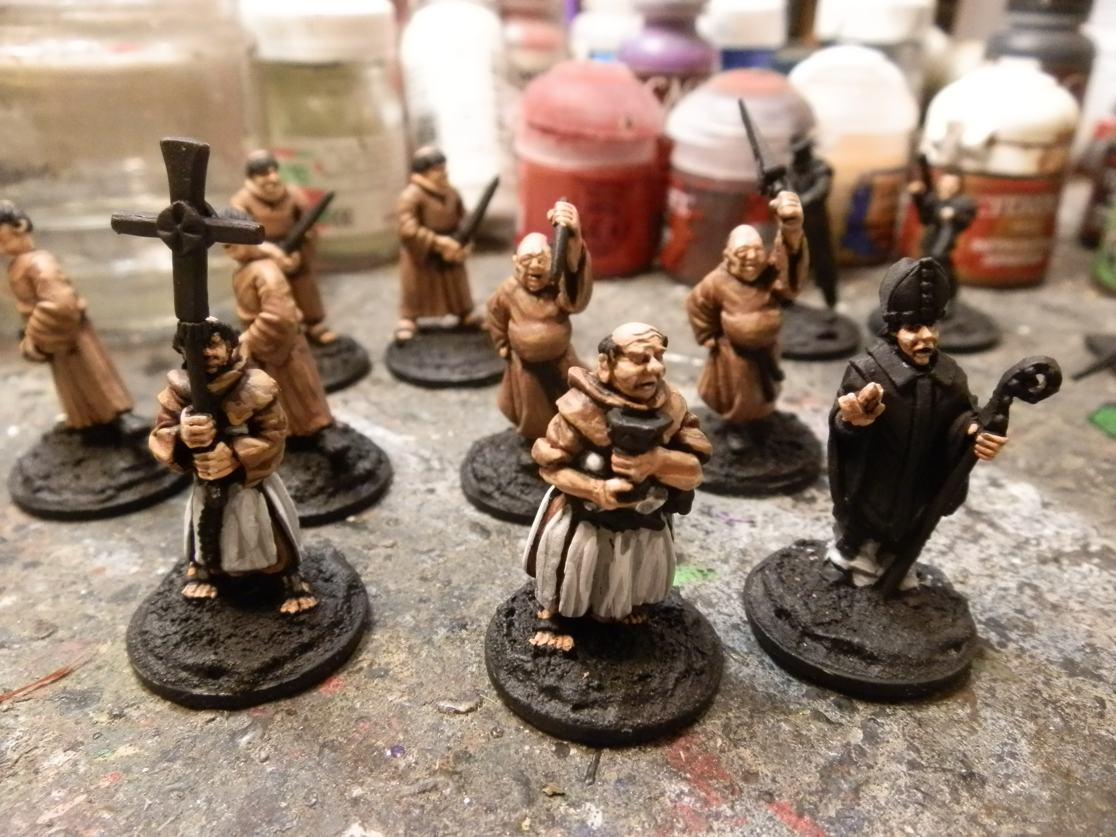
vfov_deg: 49.7
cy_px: 418
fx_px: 903
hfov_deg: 63.4
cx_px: 558
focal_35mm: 28
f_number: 3.1
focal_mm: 5
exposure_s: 1/60
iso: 400
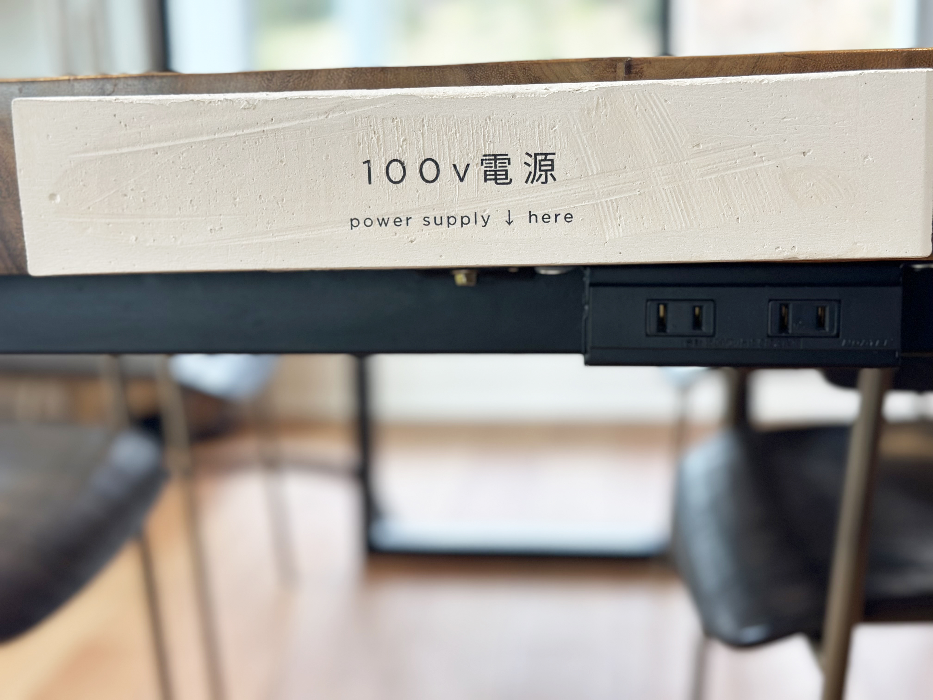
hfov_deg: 39.7
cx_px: 466
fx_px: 1294
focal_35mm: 48
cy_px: 350
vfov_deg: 30.3
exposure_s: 1/120
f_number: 1.78
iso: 100
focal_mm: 6.86
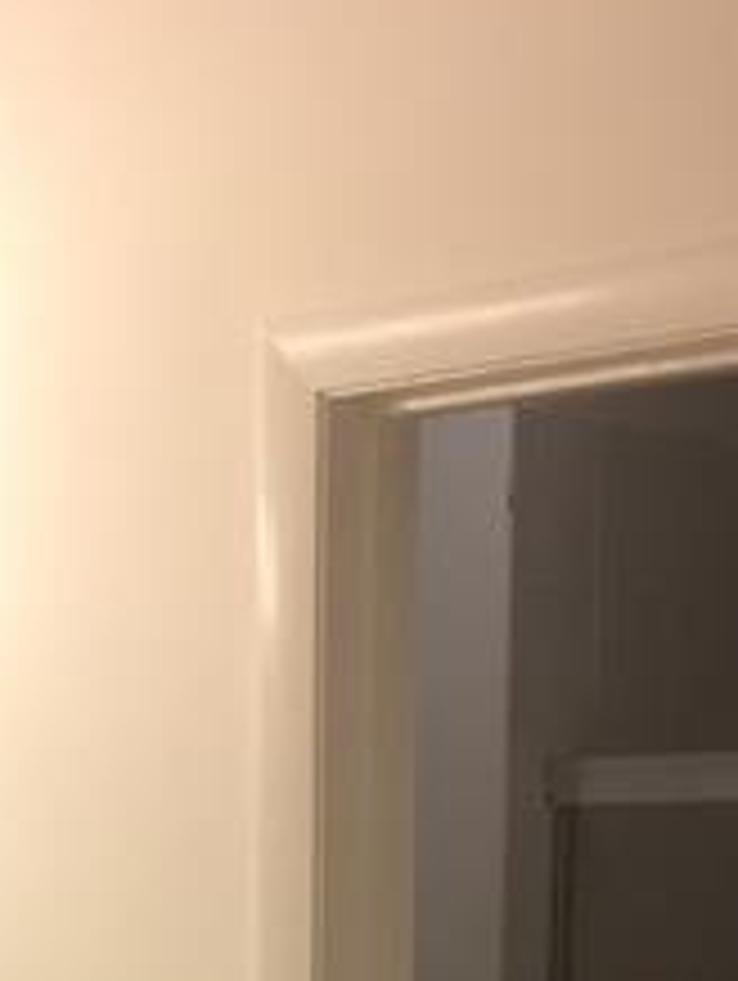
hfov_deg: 14.5
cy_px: 1395
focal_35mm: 102
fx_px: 2894
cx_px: 234
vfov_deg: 17.6
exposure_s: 1/120
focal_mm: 4.15
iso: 50
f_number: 2.2
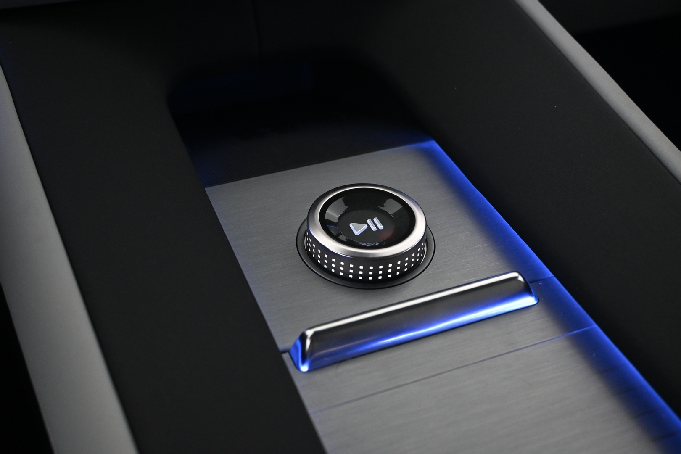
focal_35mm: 44
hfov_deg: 45.0
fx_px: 823
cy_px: 227
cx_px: 340
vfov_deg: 30.8
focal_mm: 29
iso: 1600
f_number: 4.8
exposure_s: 1/40
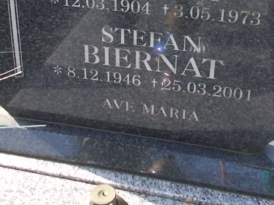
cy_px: -3
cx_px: 142
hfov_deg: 34.4
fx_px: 443
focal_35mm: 56
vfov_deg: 24.8
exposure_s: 1/250
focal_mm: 4.6
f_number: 3.2
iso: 80
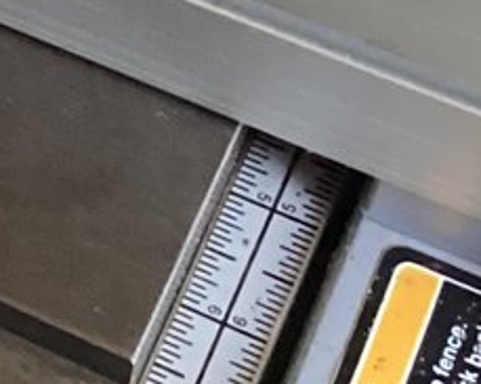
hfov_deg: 8.6
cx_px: -785
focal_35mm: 200
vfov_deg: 7.3
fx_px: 2846
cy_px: -475
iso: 320
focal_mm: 3.3
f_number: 2.4
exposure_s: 1/60
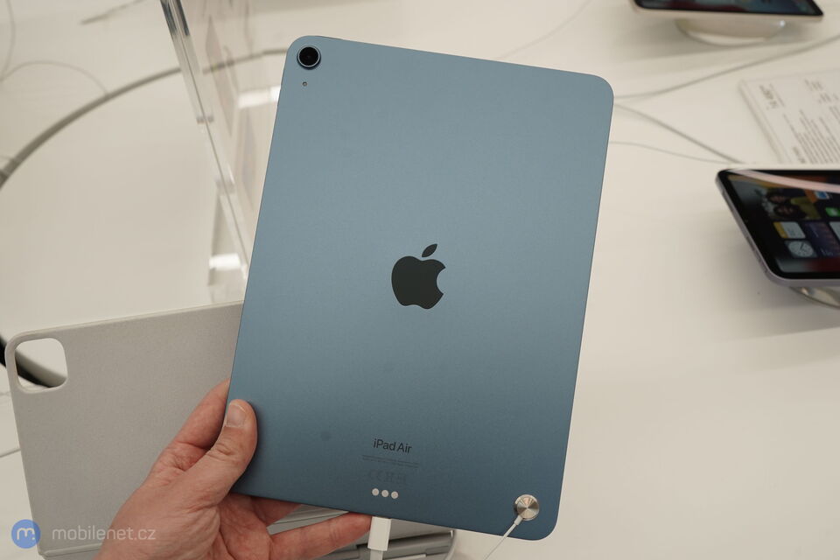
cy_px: 280
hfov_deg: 49.6
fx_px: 910
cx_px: 420
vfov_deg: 34.2
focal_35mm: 39
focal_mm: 39
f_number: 7.1
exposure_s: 1/160
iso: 1000
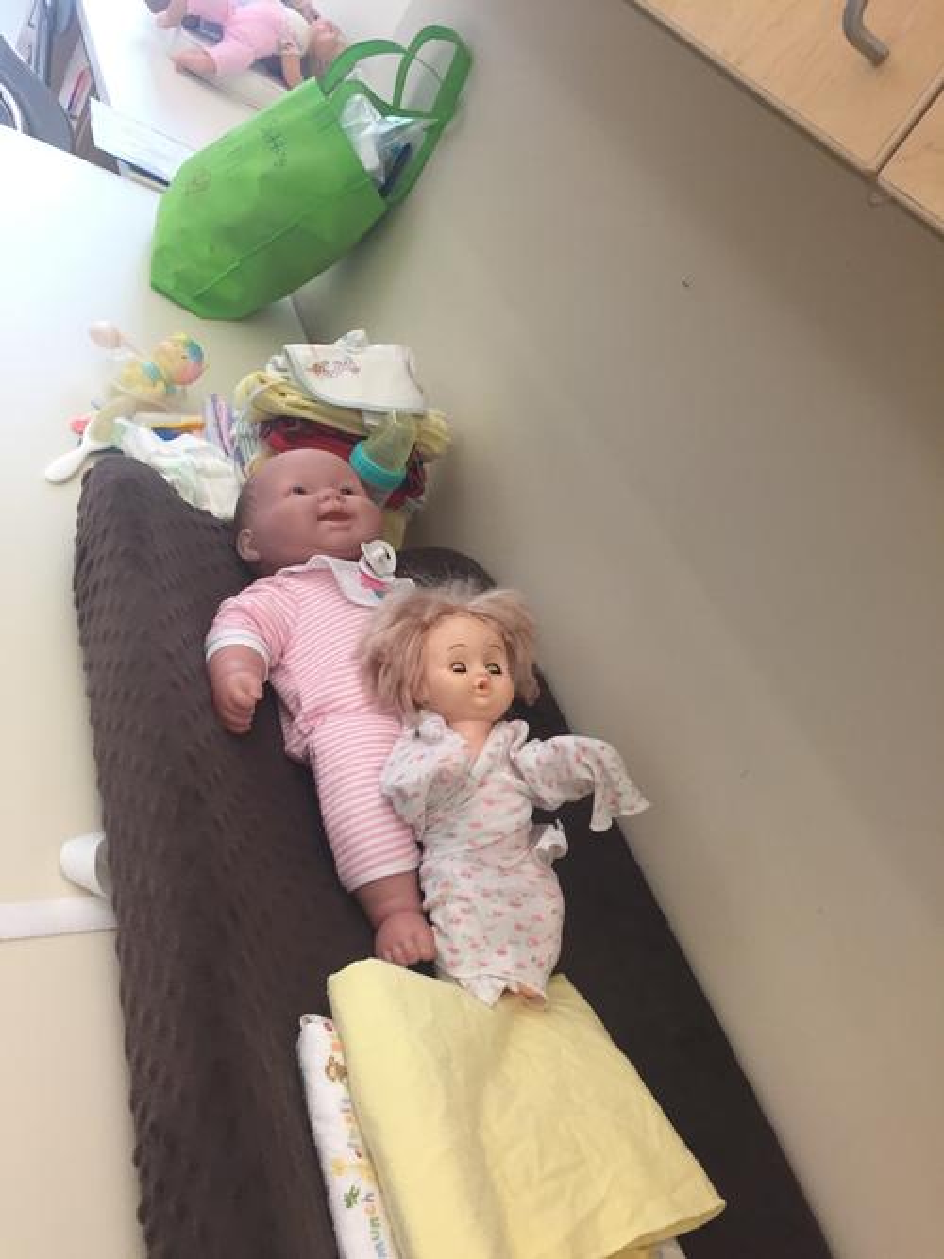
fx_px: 1055
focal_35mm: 29
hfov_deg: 48.2
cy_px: 630
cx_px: 472
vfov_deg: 61.7
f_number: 2.2
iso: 50
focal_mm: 4.15
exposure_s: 1/30
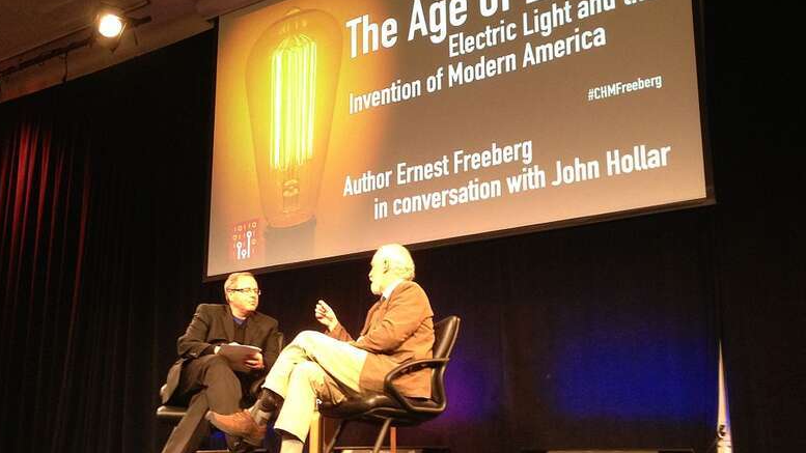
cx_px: 399
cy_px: 185
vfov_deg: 31.9
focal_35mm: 37
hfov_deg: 54.0
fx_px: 791
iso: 200
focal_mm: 4.13
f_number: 2.4
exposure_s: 1/20
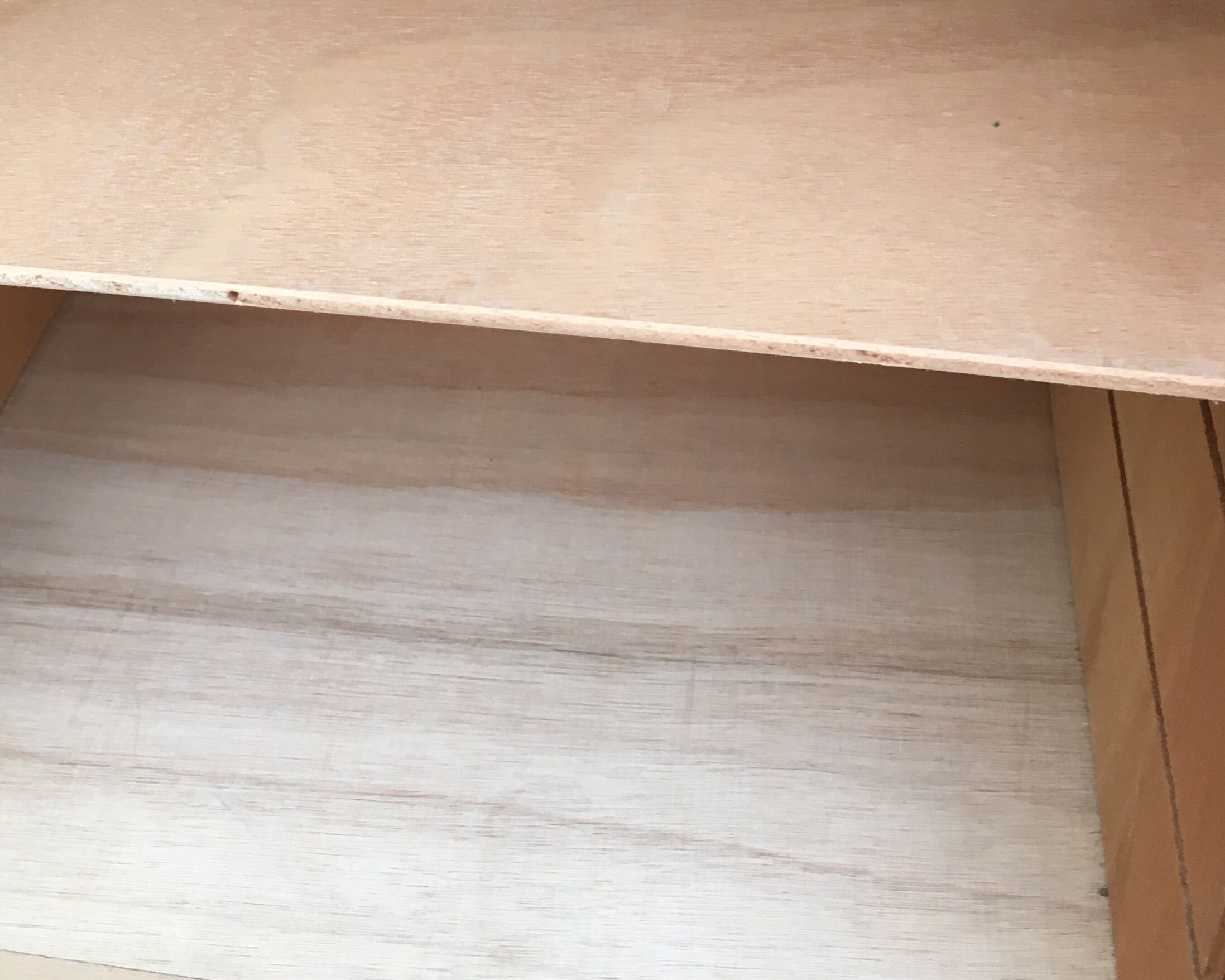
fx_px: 1885
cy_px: 231
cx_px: 434
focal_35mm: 52
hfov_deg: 35.7
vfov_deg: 28.7
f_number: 2.2
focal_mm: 4.15
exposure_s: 1/33
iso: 80
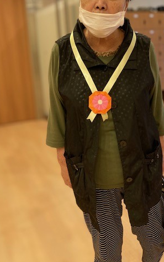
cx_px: 109
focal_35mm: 40
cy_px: 101
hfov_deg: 31.8
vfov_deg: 48.9
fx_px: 286
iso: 125
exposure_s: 1/60
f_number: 1.8
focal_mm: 3.99
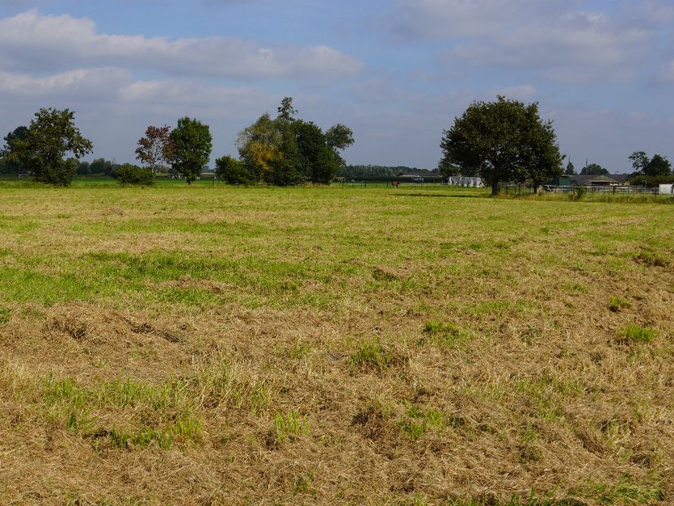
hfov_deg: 44.6
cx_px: 281
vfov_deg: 34.3
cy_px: 230
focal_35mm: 42
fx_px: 818
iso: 100
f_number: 10
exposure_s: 1/250
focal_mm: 18
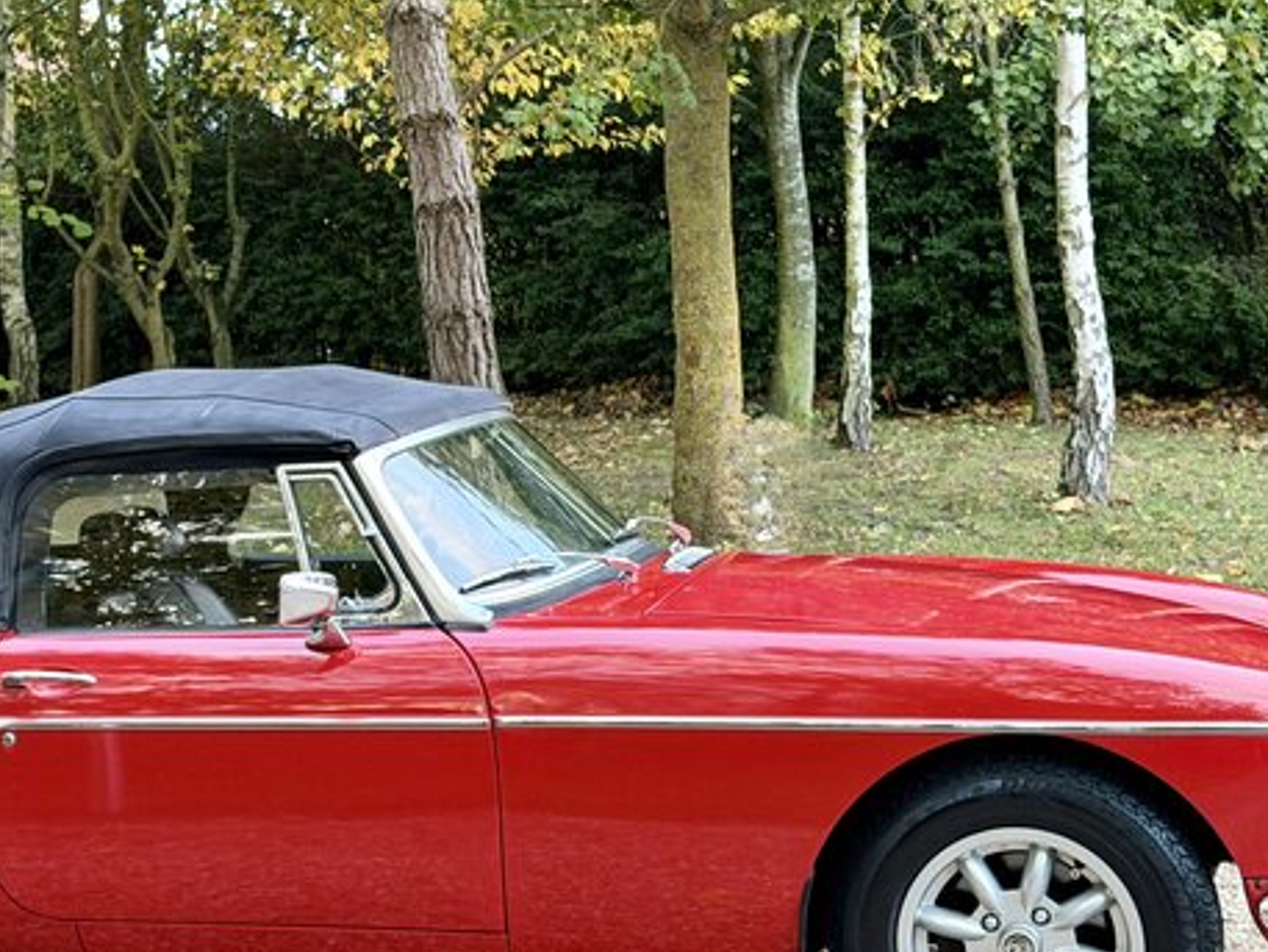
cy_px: 583
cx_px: 394
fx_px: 3078
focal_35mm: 84
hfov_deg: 23.1
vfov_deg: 17.6
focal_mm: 6.76
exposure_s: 1/60
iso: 250
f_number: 1.78
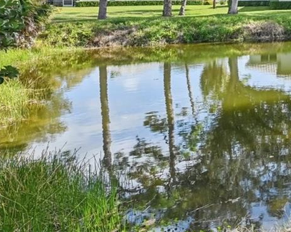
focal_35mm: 45
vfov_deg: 30.9
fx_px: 387
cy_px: -2
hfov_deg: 28.3
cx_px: 430
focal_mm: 14
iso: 400
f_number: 7.1
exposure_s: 1/800
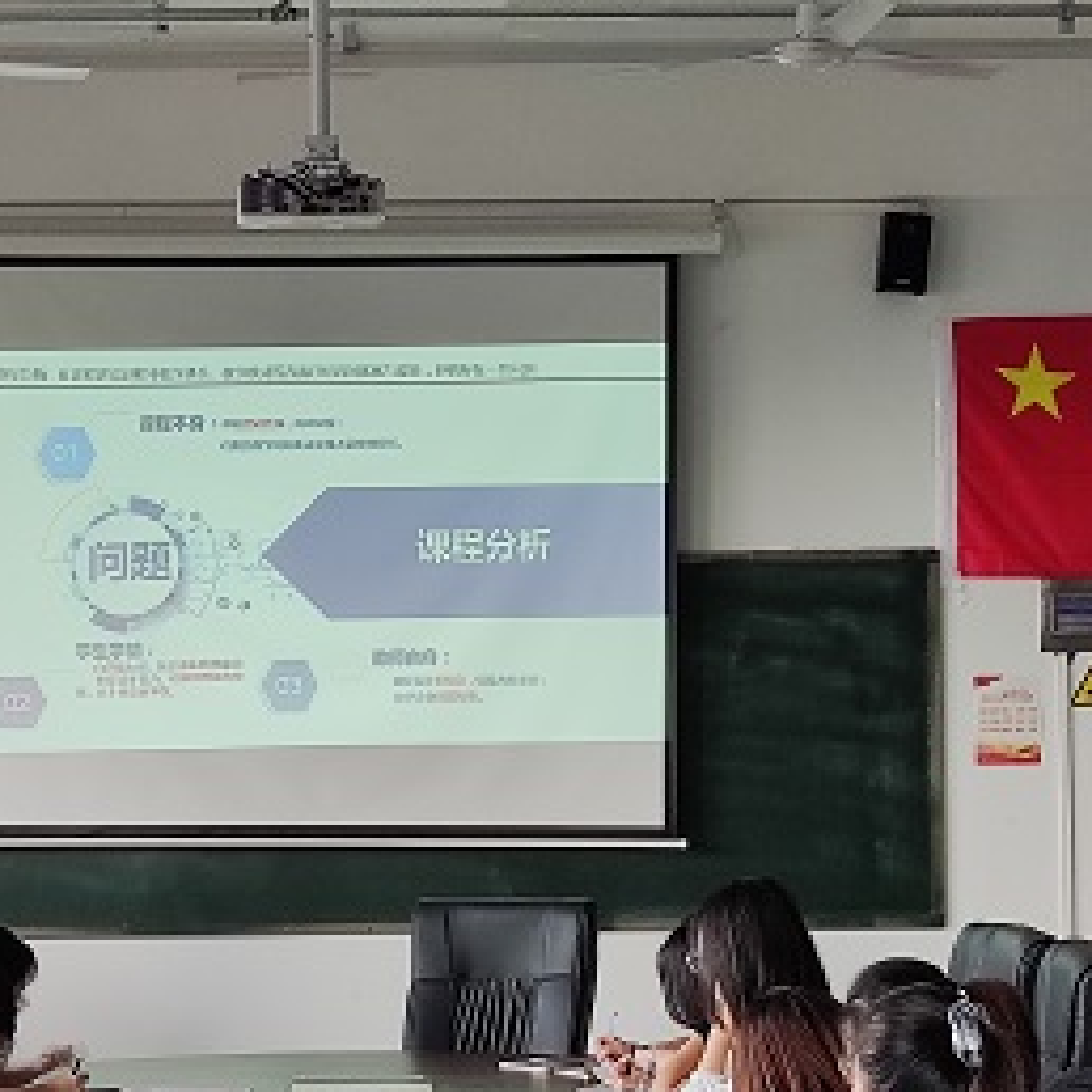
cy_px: 736
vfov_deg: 16.5
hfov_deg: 16.5
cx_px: 296
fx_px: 3747
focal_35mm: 105
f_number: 1.79
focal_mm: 4.74
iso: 82
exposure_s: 1/50
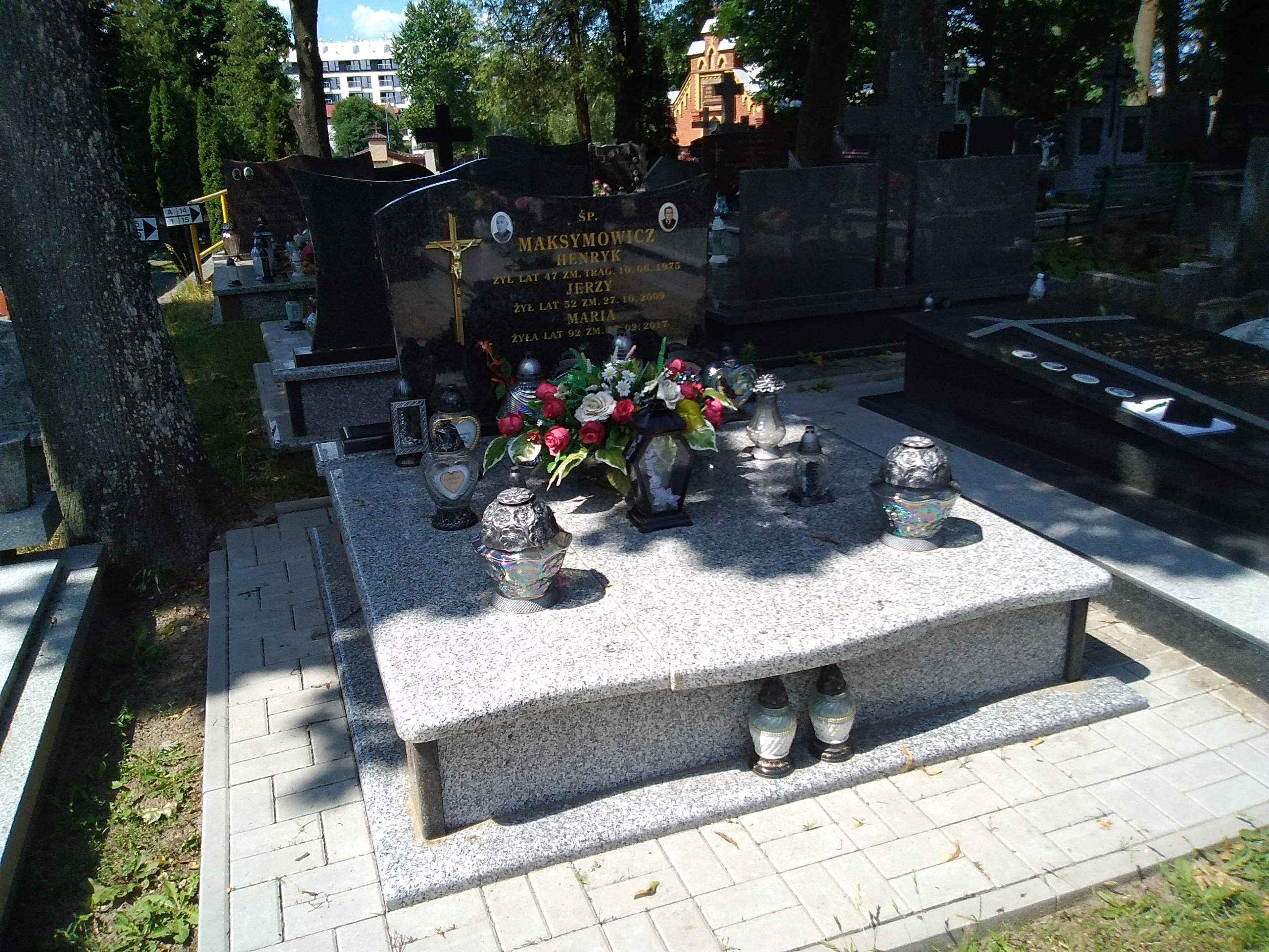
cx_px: 634
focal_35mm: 29
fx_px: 1063
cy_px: 476
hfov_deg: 61.7
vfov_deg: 48.2
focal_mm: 2.39
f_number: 2.4
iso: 100
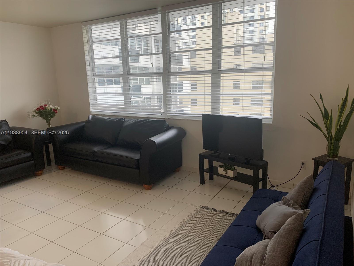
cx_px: 177
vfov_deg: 53.1
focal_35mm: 26
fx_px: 266
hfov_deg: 67.3
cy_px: 133
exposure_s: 1/120
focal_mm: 4.25
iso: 80
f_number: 1.8
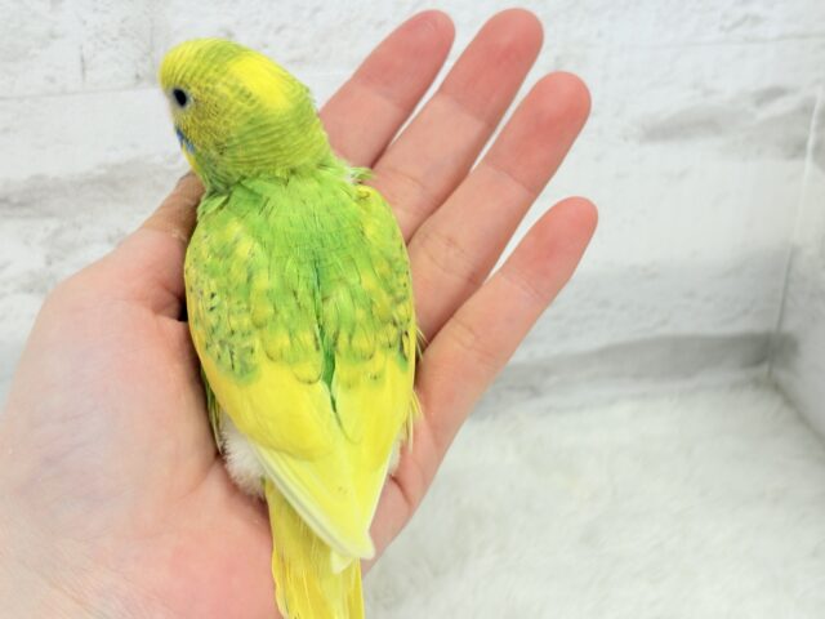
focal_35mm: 52
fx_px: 1239
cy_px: 310
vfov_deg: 28.0
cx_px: 412
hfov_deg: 36.8
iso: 40
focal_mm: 5.96
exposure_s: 1/50
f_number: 1.6
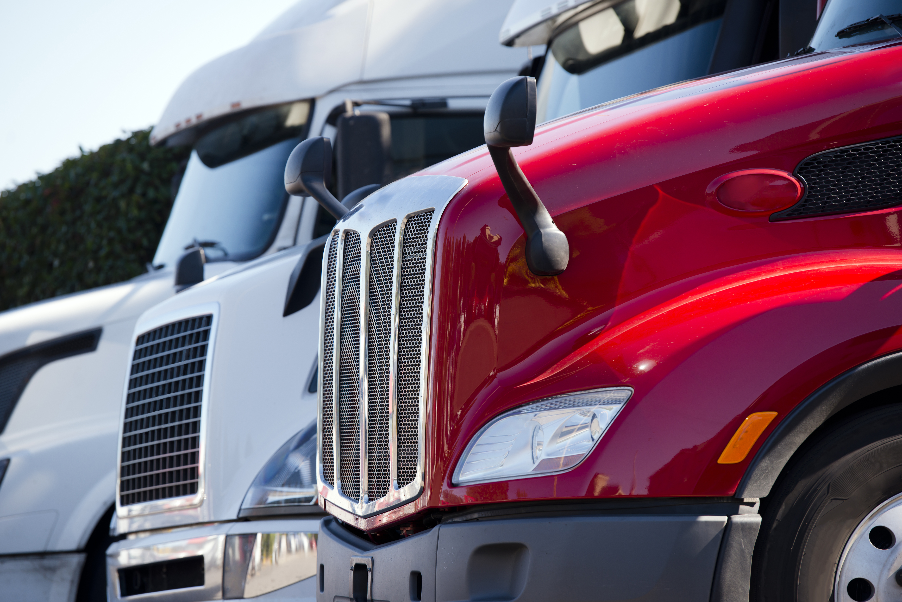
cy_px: 301
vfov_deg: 7.6
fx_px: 4511
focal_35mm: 180
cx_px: 451
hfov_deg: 11.4
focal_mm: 180
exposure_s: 1/250
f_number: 5
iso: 125
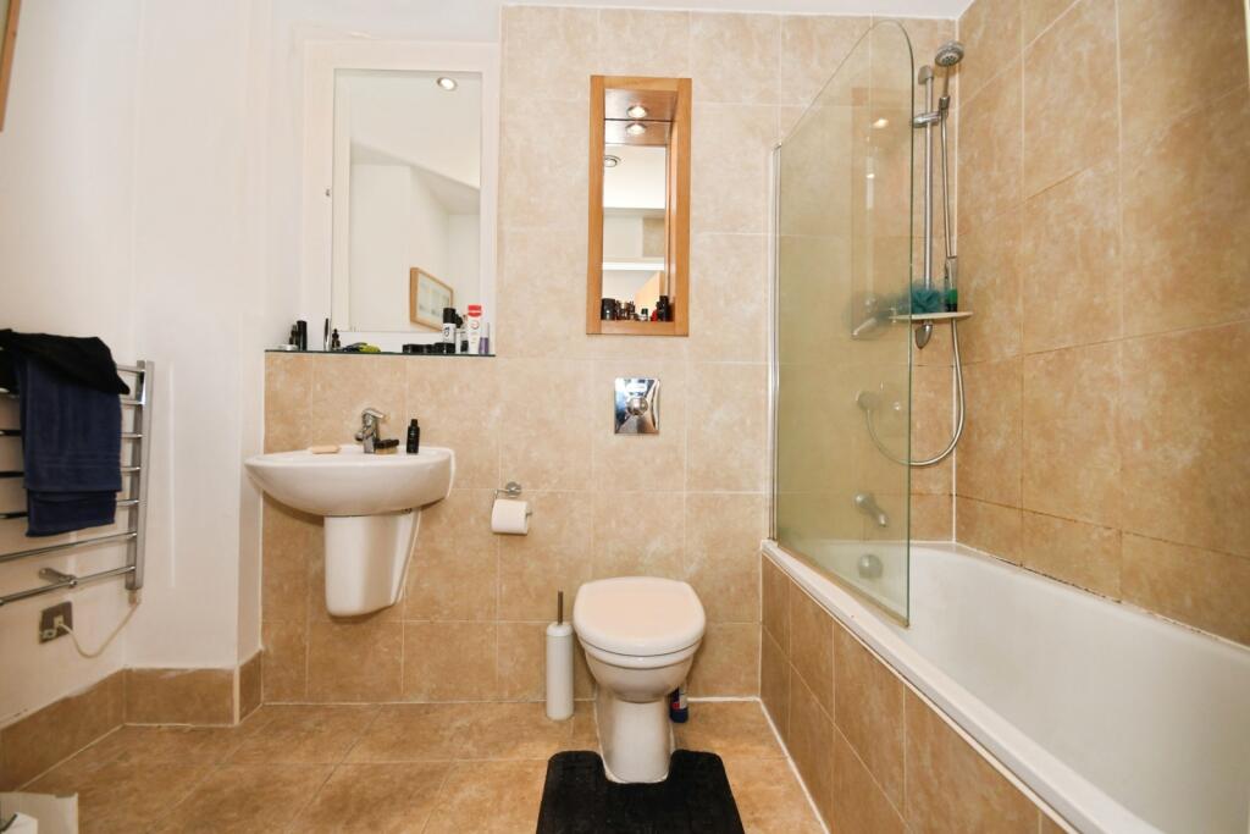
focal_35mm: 15
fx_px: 521
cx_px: 625
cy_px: 417
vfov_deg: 77.3
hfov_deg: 100.4
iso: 400
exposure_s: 1/60
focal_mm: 10
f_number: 8
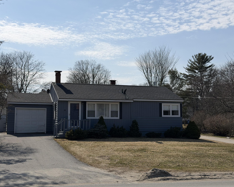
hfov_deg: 36.6
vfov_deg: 29.7
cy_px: 93
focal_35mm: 51
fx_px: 353
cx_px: 122
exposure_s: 1/13333
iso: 80
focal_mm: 6.76
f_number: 1.78
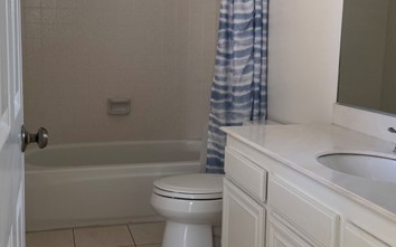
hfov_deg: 43.5
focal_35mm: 46
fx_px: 496
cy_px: 97
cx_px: 179
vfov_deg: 27.9
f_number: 1.78
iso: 200
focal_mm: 6.76
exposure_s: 1/78
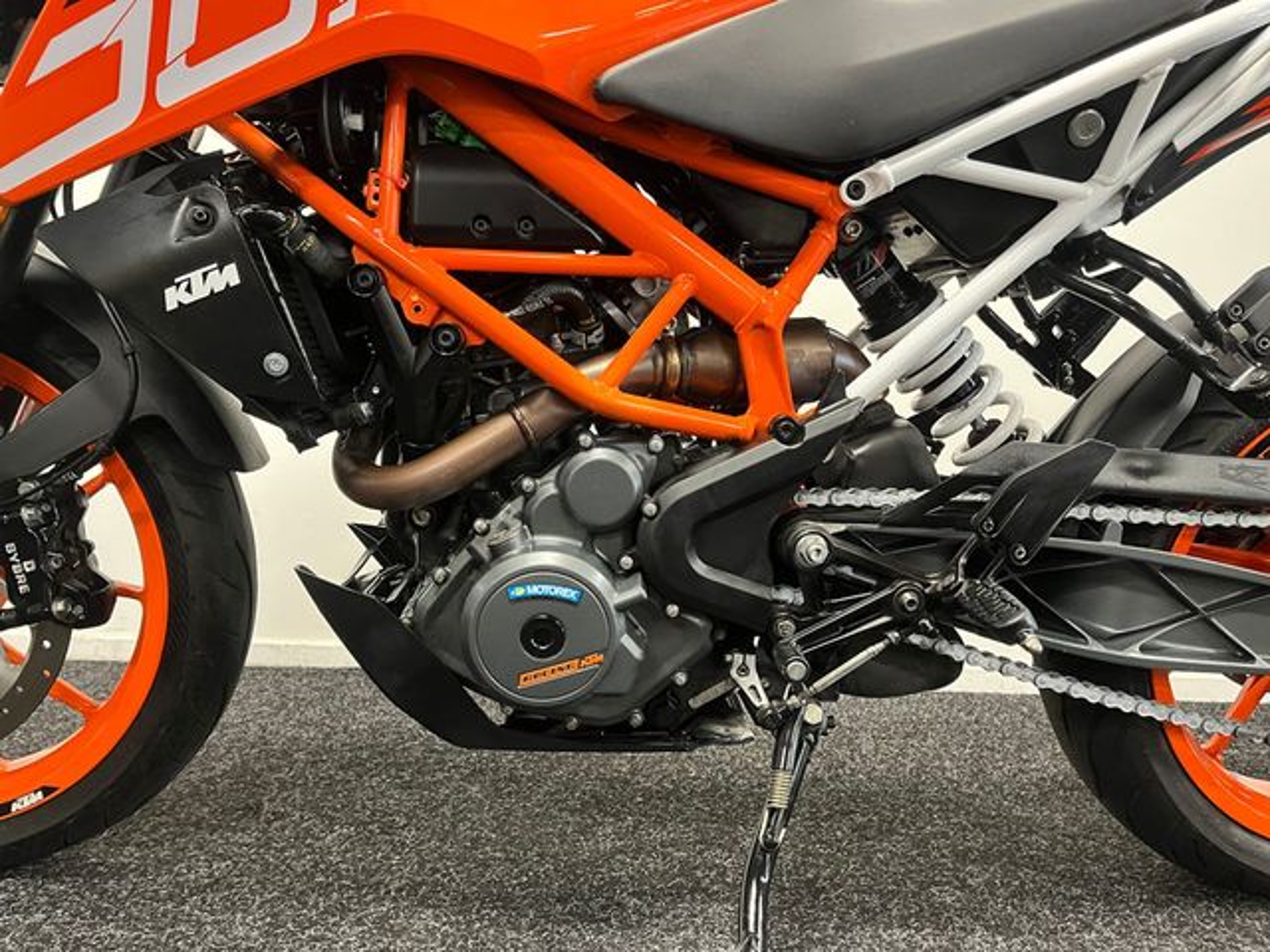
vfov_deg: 53.1
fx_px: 954
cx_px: 635
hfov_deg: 67.3
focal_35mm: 26
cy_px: 476
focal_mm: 5.1
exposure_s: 1/33
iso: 400
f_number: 1.6
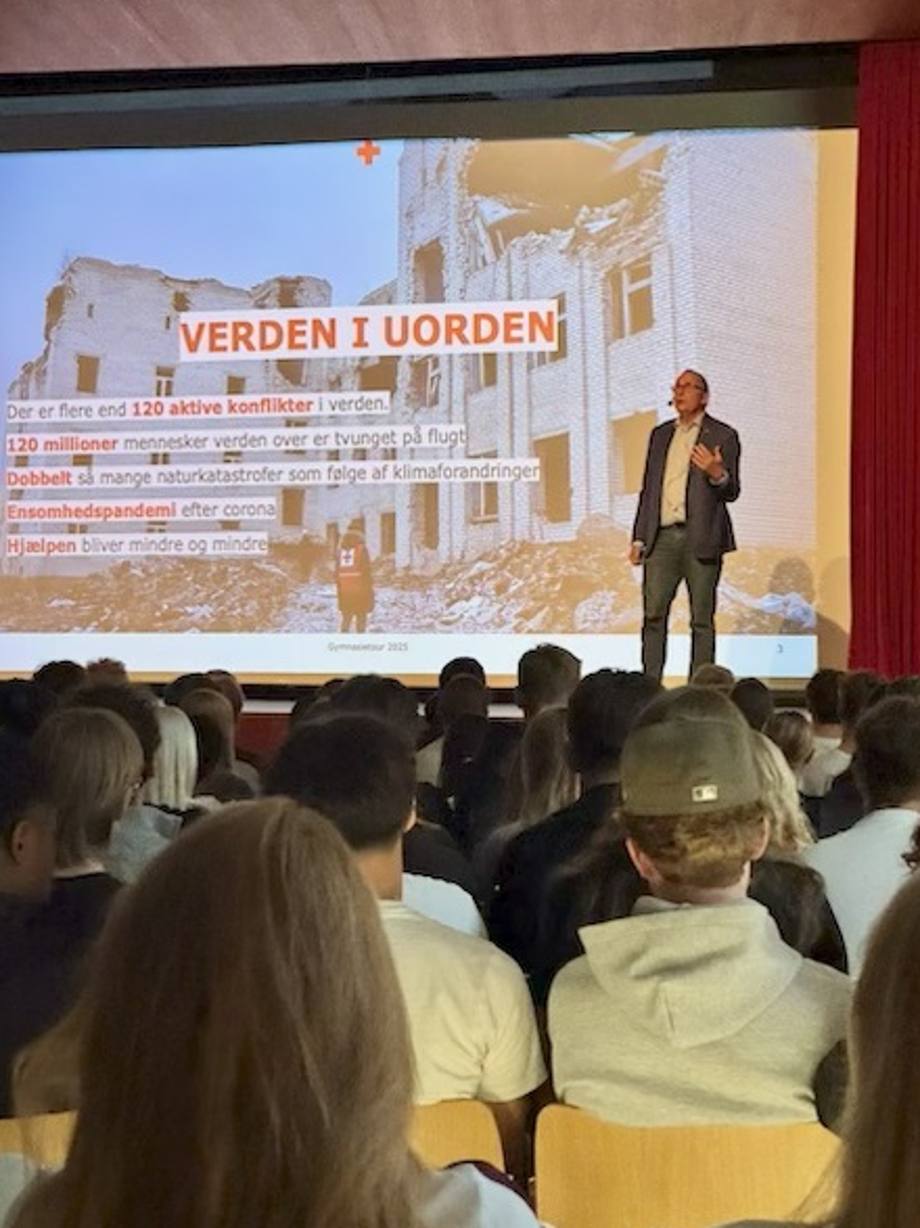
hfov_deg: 17.6
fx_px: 2978
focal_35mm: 84
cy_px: 607
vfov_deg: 23.3
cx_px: 458
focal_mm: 9
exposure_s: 1/50
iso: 200
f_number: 2.8
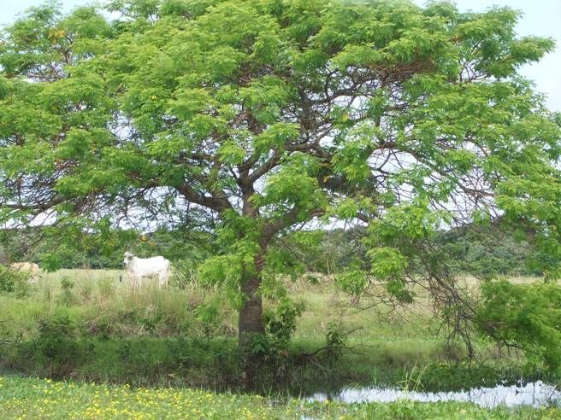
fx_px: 1653
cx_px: 280
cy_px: 210
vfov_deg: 14.5
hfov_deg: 19.3
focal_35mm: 102
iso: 64
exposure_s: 1/181
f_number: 5.1
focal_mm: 17.1
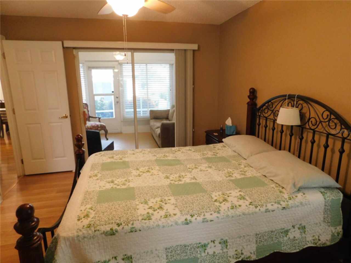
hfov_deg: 73.9
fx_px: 233
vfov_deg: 58.9
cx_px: 176
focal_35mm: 23
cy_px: 132
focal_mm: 4
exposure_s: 1/20
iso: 400
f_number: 3
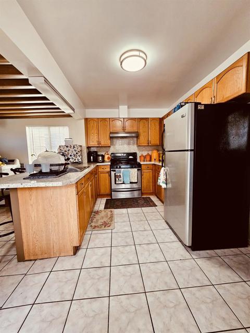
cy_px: 166
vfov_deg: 106.2
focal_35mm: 13
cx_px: 125
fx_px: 125
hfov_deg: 89.9
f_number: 2.2
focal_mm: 2.2
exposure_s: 1/60
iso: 200
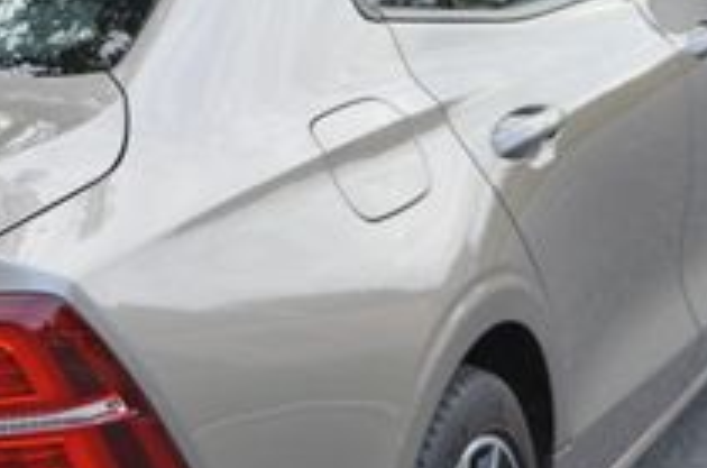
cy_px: 253
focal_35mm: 133
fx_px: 2597
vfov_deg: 10.3
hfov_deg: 15.4
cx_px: 91
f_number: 5.6
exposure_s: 1/125
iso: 200
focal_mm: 29
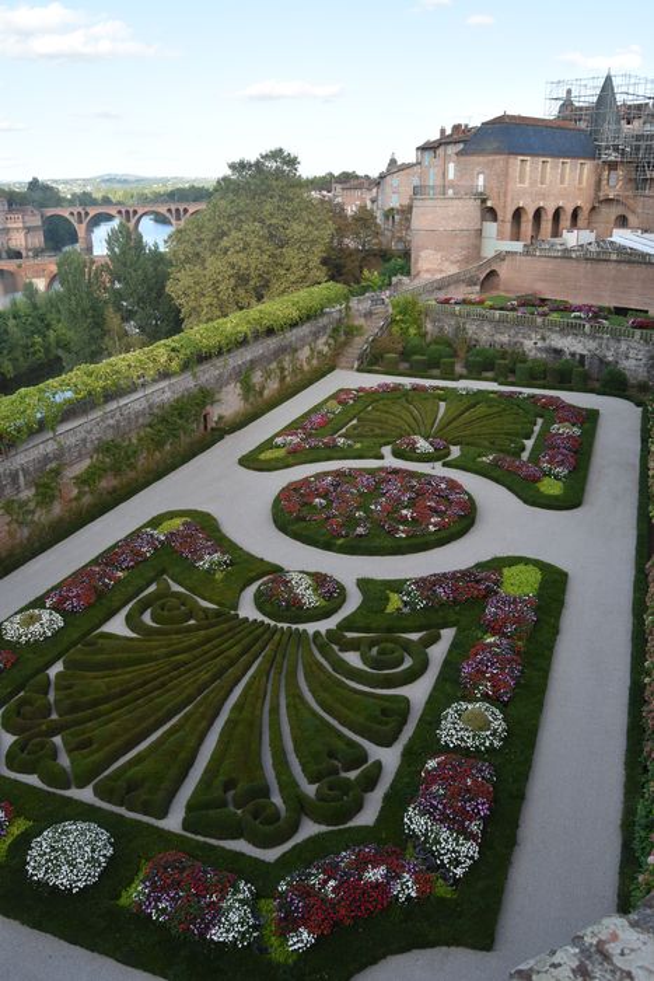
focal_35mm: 27
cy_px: 490
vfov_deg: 67.4
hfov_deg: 47.9
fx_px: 735
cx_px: 327
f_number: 8
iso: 280
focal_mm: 18
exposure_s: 1/250
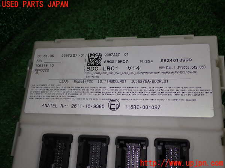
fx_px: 266
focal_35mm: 41
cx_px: 112
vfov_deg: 35.1
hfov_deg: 45.8
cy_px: 84
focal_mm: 7.31
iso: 125
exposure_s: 1/40
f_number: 8
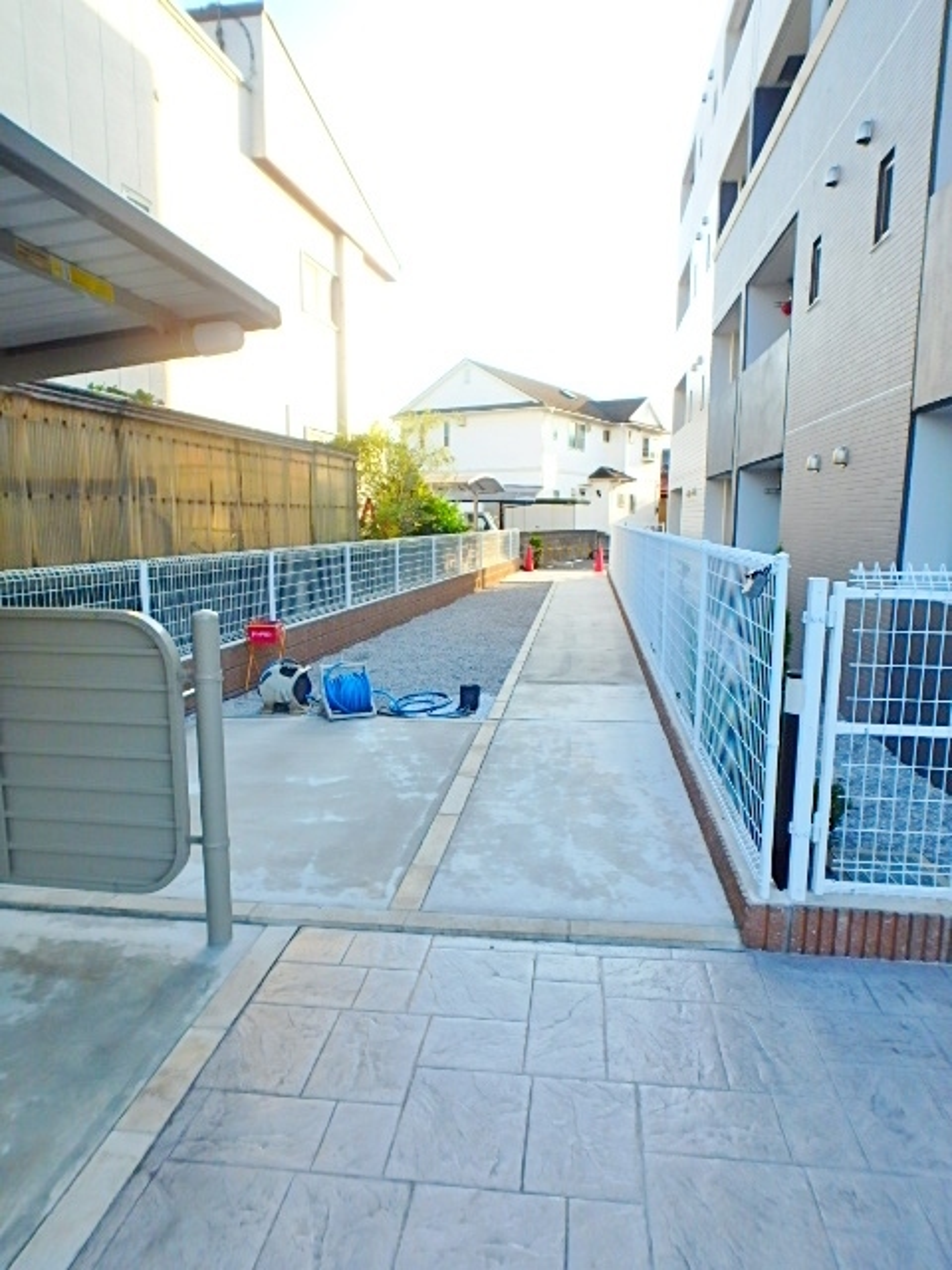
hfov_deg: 63.4
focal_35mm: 21
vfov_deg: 79.0
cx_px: 476
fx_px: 770
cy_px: 635
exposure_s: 1/250
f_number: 3.5
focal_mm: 3.7
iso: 125
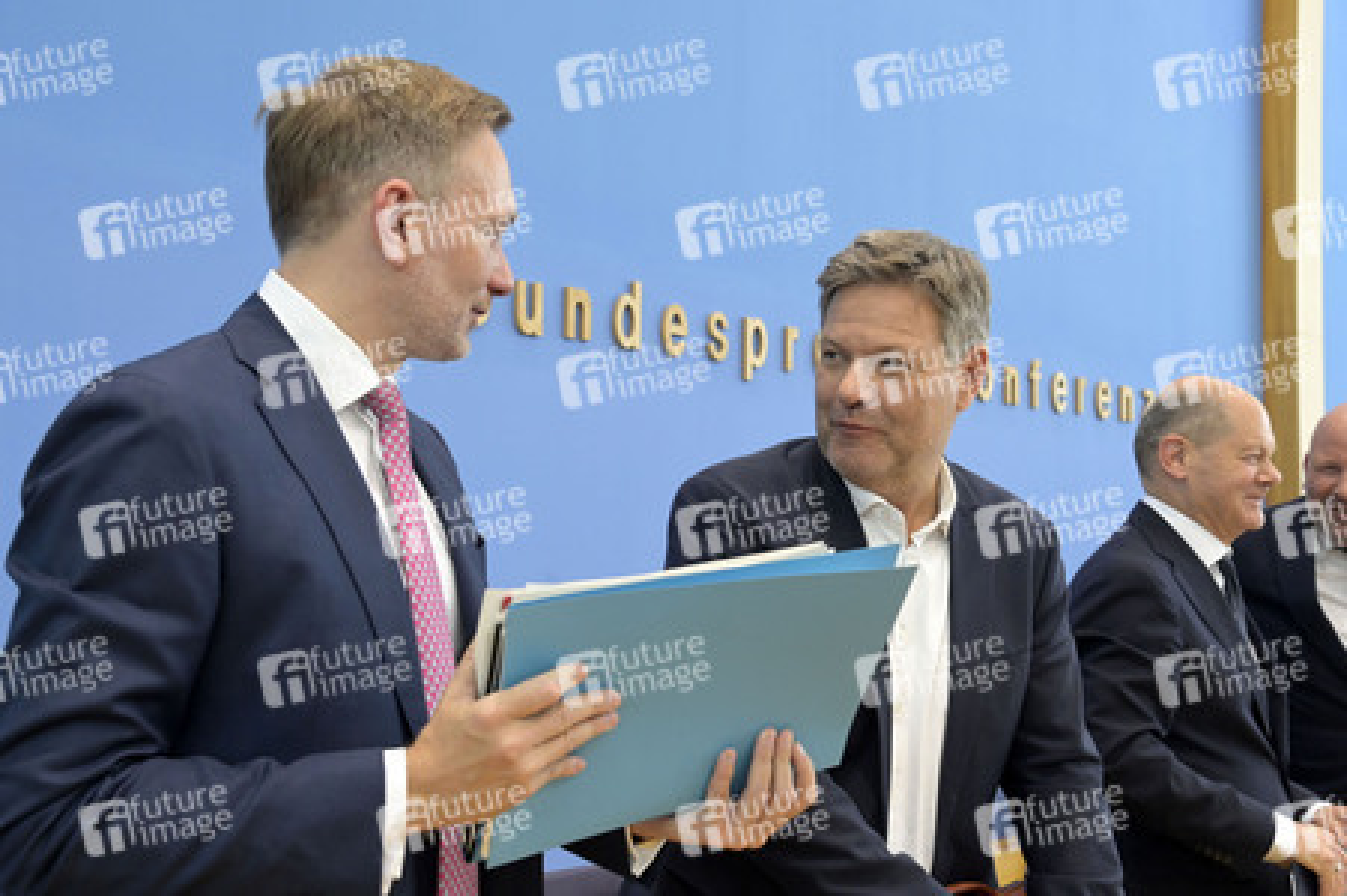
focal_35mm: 40
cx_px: 674
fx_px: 1496
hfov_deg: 48.5
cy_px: 448
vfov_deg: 33.4
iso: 4000
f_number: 5.6
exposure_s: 1/400
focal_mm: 40
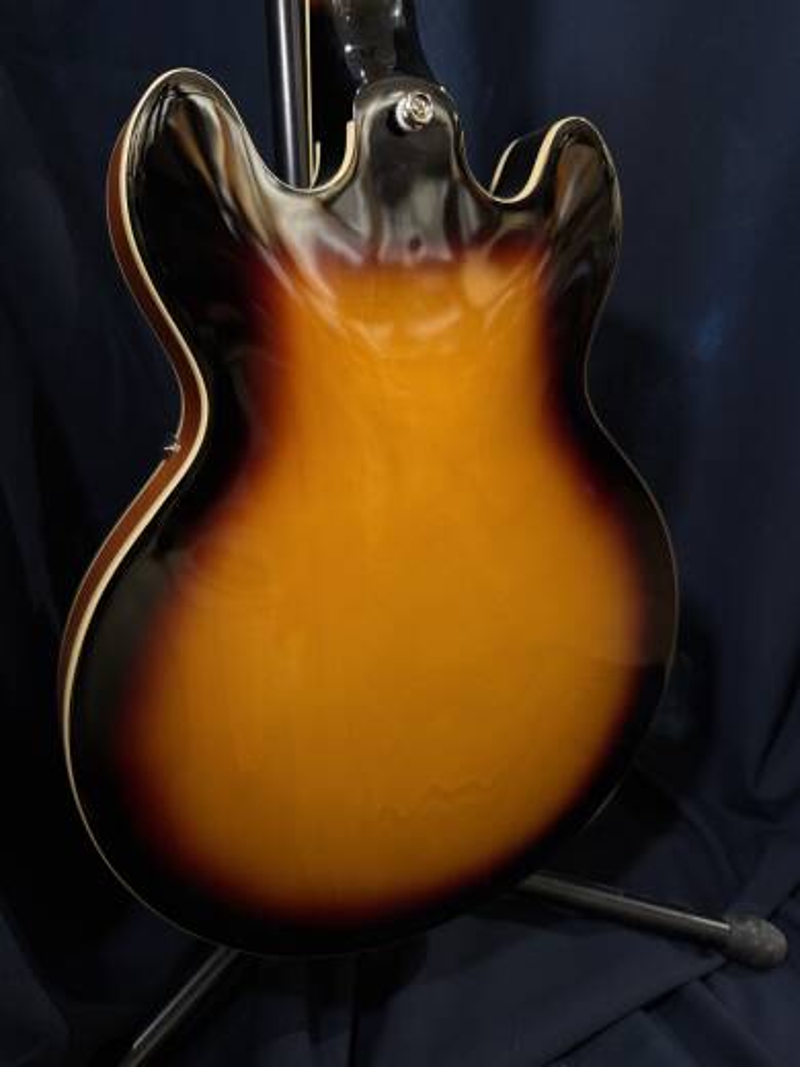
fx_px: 740
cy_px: 534
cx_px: 400
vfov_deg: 71.6
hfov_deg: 56.8
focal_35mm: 24
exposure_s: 1/60
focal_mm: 6.76
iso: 320
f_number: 1.78
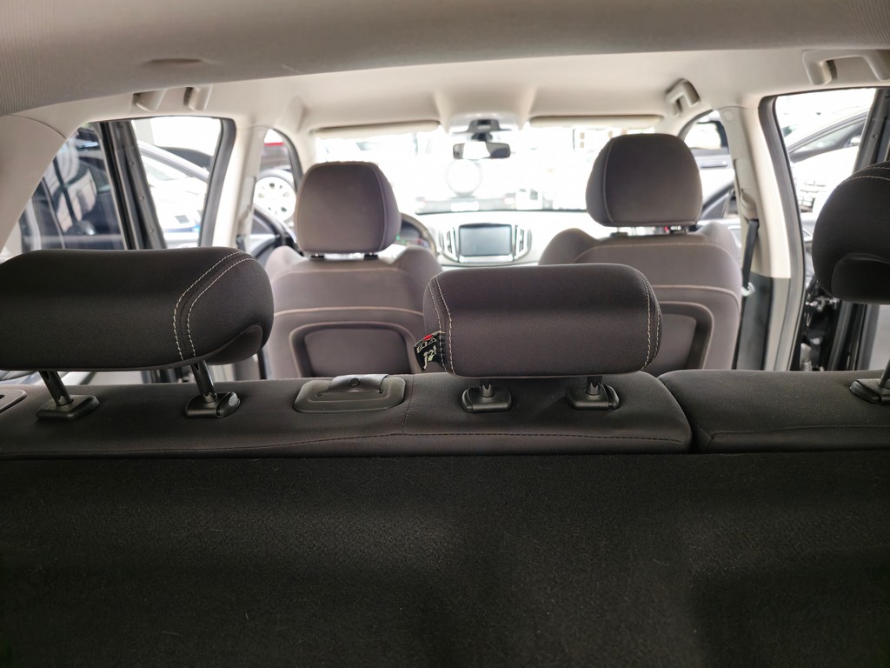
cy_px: 334
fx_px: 591
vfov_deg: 58.9
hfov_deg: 73.9
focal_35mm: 23
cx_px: 445
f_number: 1.7
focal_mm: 6.3
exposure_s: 1/60
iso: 200
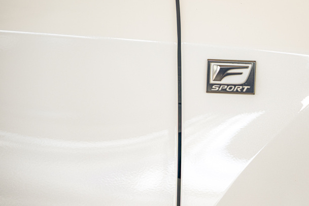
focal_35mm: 126
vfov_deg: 10.9
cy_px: 79
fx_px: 1081
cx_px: 235
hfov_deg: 16.2
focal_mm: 75
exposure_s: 1/200
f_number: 2.8
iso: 320
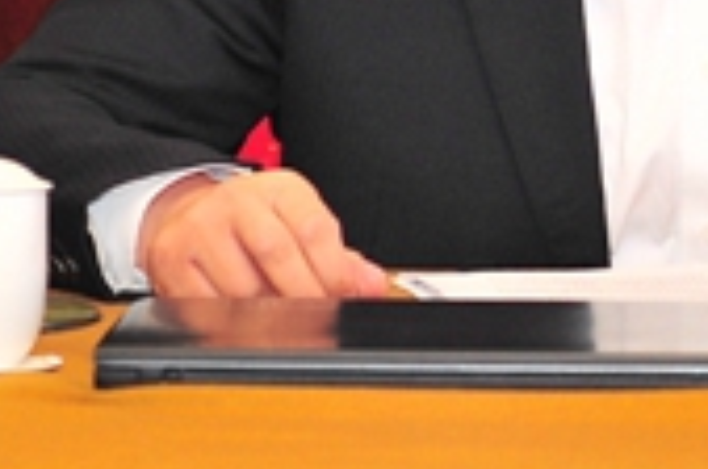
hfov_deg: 8.2
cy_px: -138
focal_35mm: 249
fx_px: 4888
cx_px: 758
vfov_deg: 5.5
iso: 800
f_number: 4
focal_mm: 70
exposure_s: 1/125
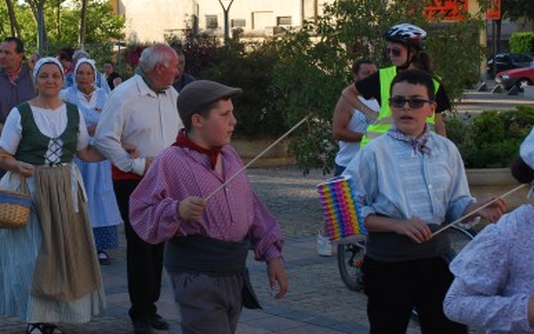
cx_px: 124
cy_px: 68
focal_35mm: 76
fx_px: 1106
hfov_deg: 26.7
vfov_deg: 17.0
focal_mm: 30
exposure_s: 1/200
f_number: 7.1
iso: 200
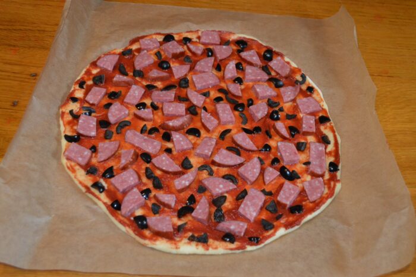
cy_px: 138
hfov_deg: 43.6
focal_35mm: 45
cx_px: 208
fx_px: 519
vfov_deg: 29.8
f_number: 4.5
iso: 1250
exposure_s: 1/60
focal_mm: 30
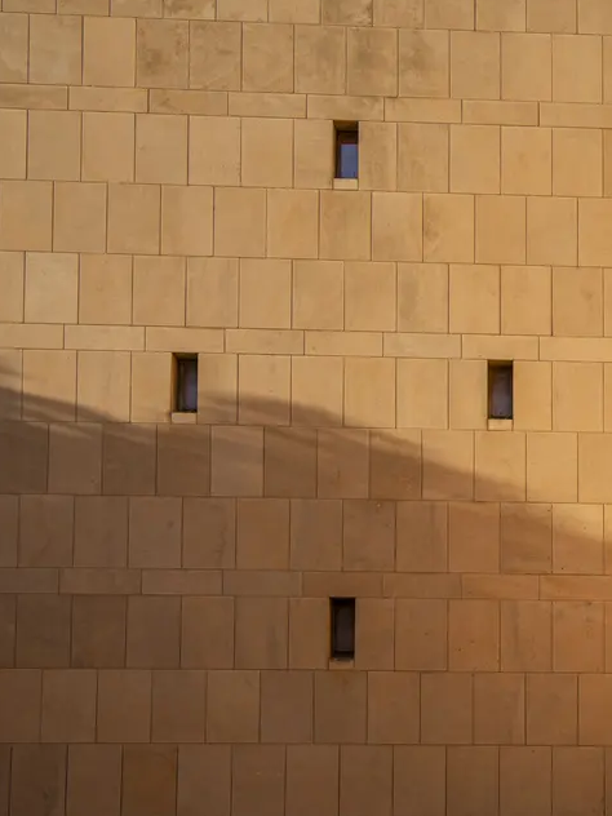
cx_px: 644
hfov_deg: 19.5
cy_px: 327
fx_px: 1721
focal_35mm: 73
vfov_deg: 26.6
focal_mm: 40
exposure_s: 1/320
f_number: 5.6
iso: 80
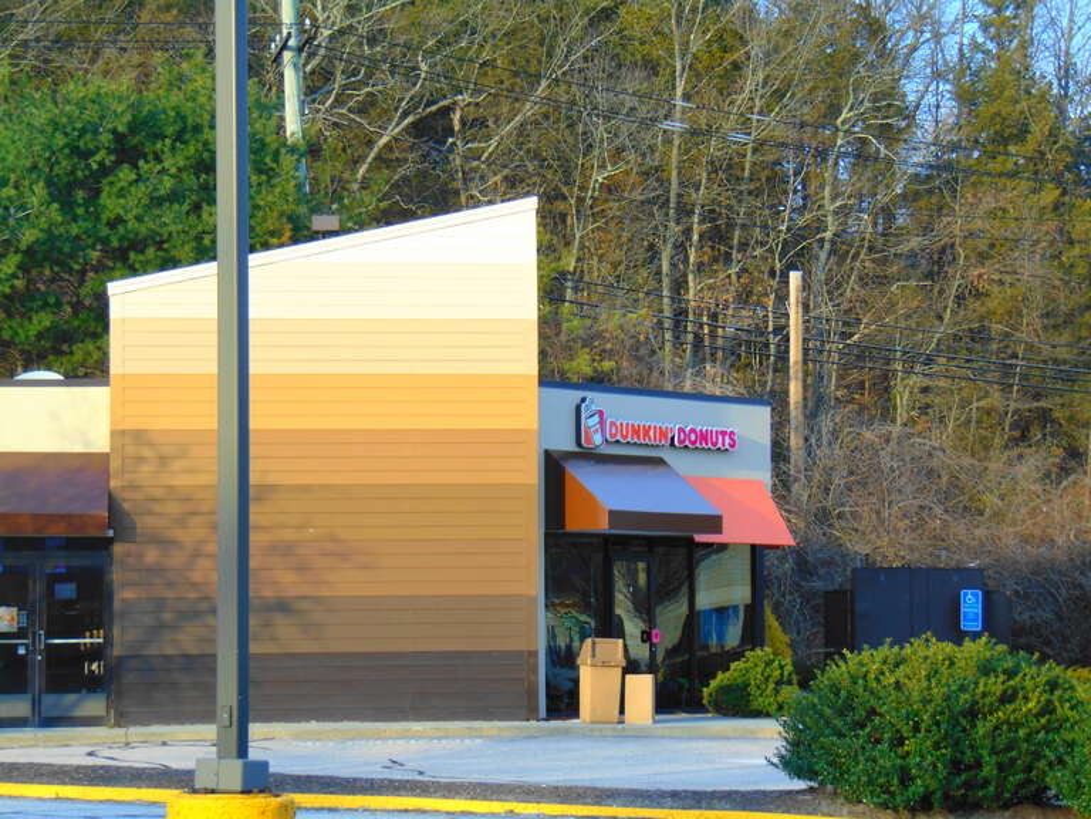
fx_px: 3404
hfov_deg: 18.2
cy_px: 410
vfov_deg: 13.7
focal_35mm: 108
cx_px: 546
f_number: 3.9
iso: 80
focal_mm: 19.4
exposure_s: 1/200
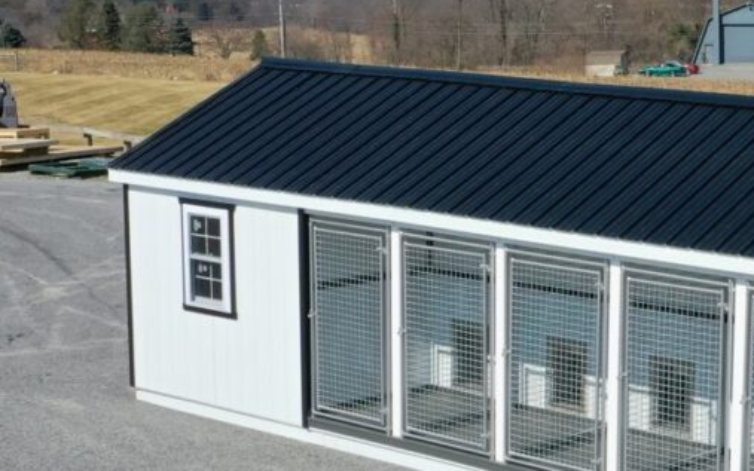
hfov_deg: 22.1
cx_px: 761
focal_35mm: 90
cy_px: 335
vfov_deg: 14.5
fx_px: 1850
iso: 100
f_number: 6.3
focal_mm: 10.26
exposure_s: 1/500
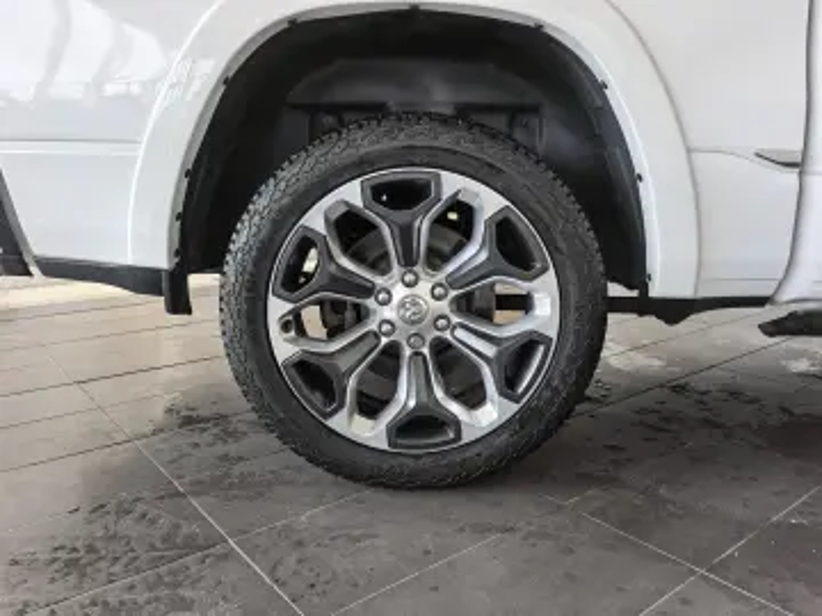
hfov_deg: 65.3
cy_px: 308
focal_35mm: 27
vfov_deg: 51.4
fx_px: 641
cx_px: 411
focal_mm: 6.98
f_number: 1.4
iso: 64
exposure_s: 1/100
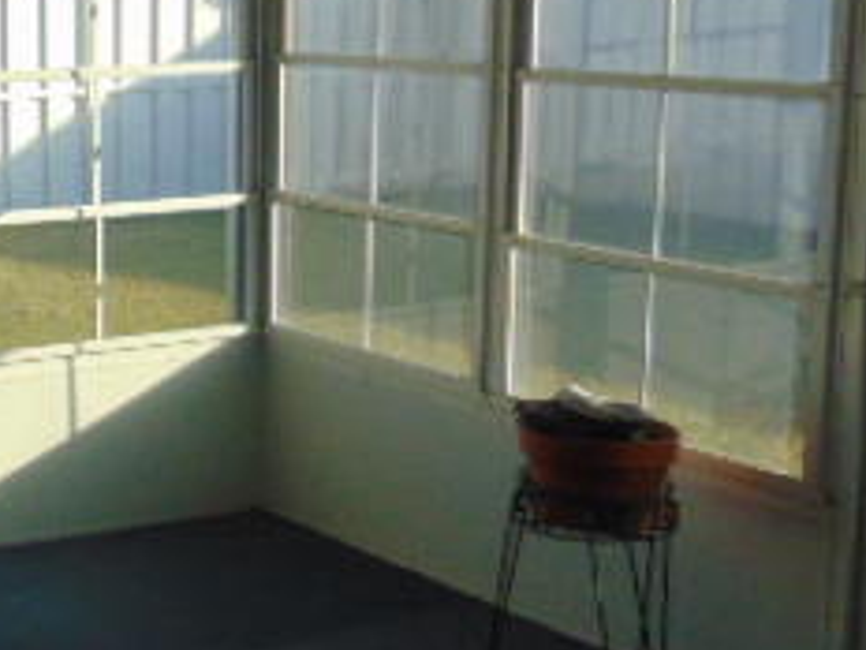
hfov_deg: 26.1
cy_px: 273
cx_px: -78
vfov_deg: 21.3
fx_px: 1726
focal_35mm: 69
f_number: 3
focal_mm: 4.5
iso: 200
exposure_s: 1/200
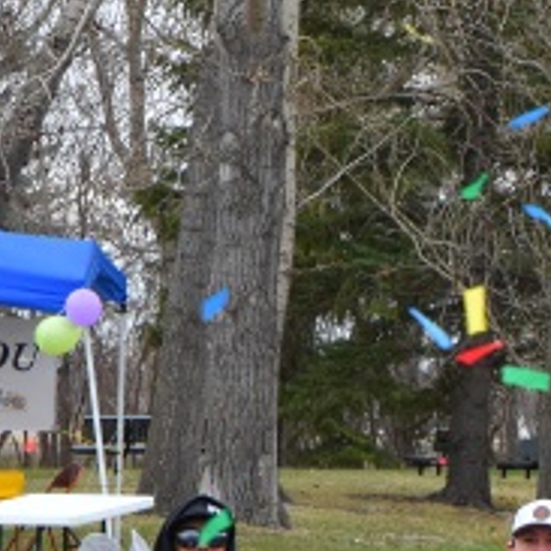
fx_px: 6263
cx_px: 924
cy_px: 327
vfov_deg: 5.0
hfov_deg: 5.0
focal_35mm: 348
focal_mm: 65
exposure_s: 1/1000
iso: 800
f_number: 8
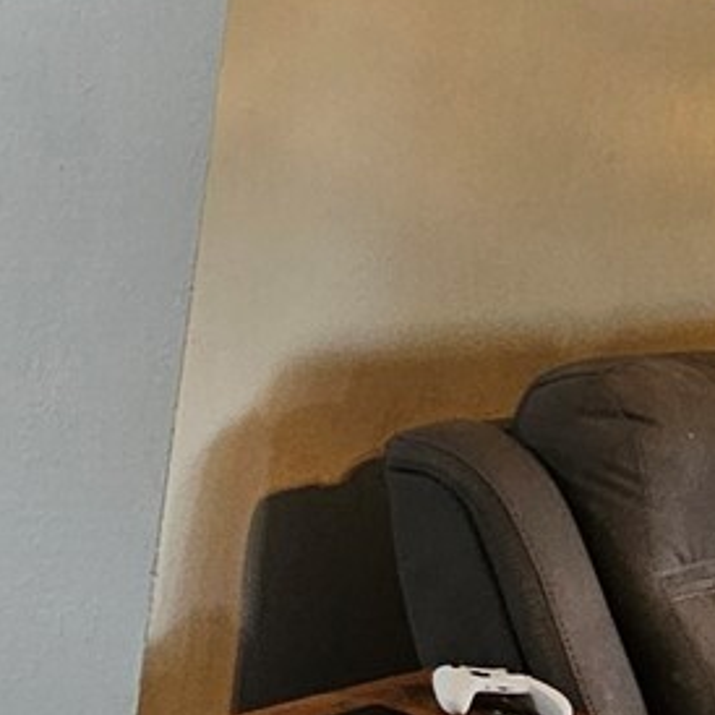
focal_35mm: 67
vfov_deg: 25.7
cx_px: -587
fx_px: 1566
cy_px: 407
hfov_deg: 19.2
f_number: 2.2
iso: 200
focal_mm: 2.2
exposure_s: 1/60
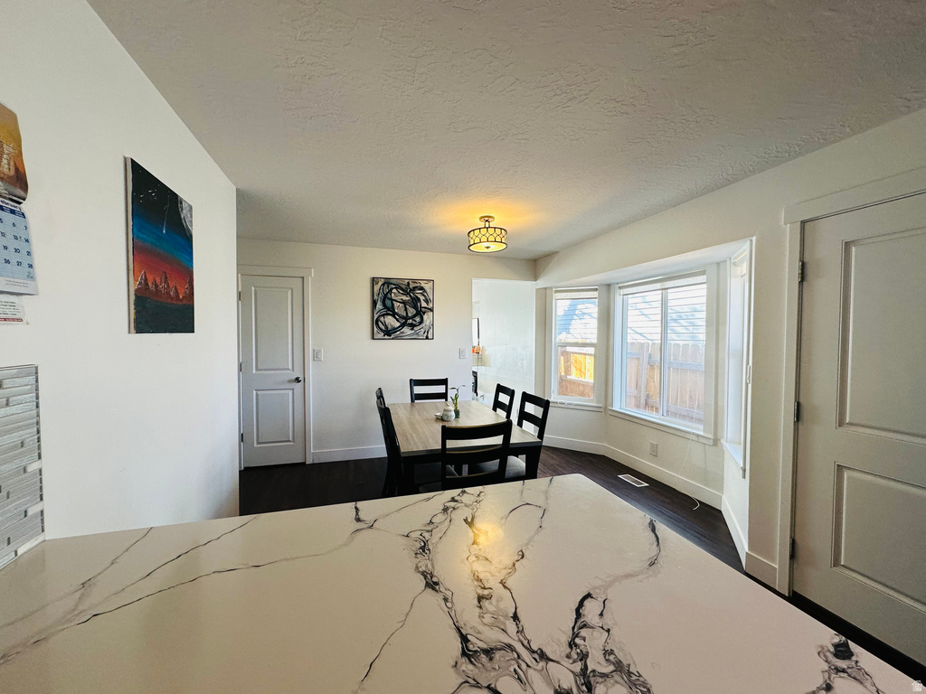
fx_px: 375
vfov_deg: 85.7
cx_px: 463
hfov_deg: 102.1
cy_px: 347
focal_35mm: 14
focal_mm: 2.22
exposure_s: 1/120
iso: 125
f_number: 2.2
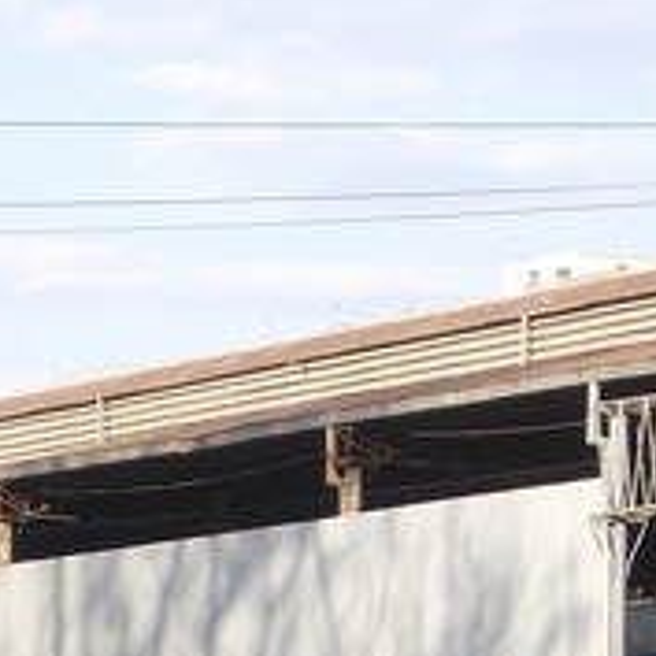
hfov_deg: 6.4
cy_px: 975
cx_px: 159
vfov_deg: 6.4
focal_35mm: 272
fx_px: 5832
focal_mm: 10
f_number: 4.3
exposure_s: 1/200
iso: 80
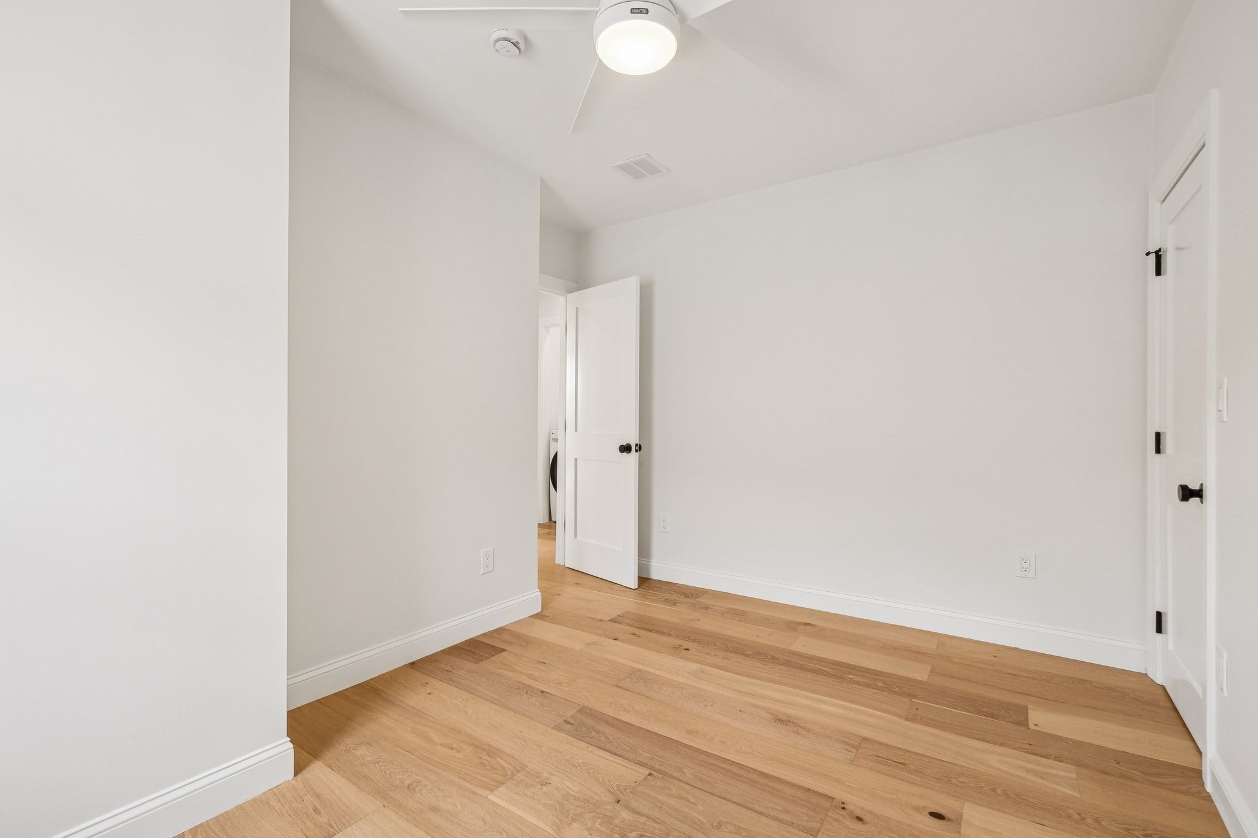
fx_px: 524
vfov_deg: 77.3
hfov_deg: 100.4
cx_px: 629
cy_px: 419
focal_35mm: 15
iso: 200
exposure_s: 1/15
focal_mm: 10
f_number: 5.6
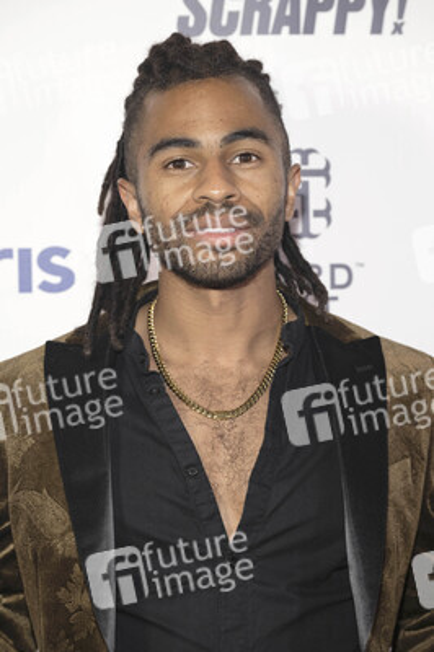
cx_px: 217
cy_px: 326
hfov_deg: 16.0
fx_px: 1540
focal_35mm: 85
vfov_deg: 23.9
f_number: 5
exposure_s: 1/200
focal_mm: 85
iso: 800
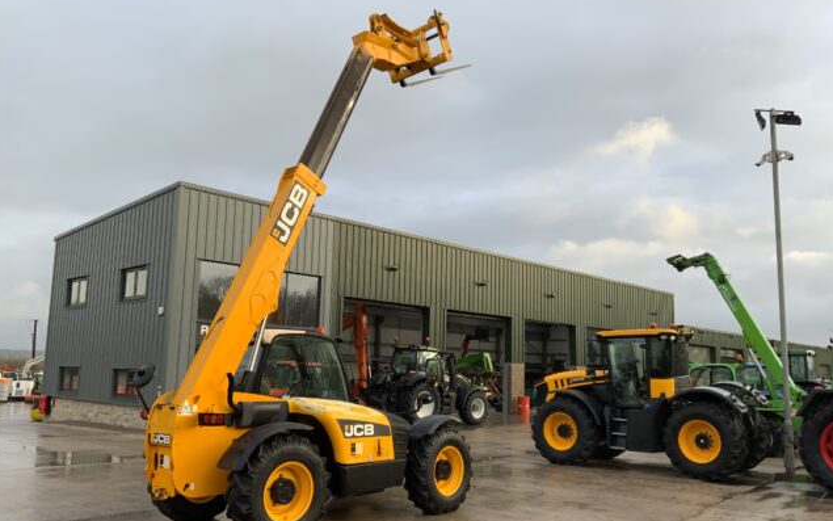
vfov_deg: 40.6
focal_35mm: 31
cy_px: 278
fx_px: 704
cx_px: 416
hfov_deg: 61.2
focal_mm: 3
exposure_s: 1/276
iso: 16
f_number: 1.8
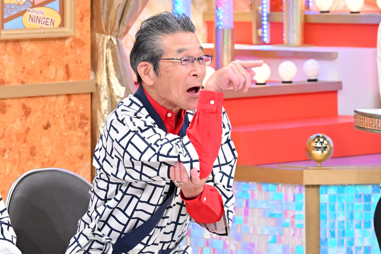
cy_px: 126
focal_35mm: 181
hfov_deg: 11.4
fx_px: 1915
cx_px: 191
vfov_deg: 7.6
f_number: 5
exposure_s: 1/400
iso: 4000
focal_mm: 120
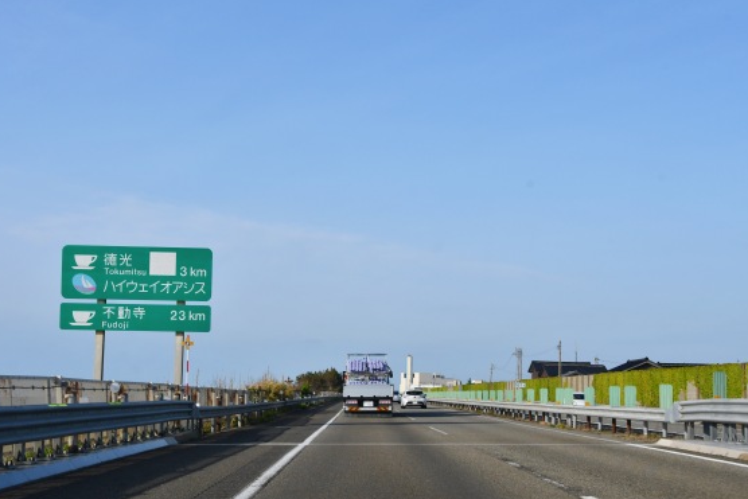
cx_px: 365
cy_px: 261
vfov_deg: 24.6
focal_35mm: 55
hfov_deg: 36.2
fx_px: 1143
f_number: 11
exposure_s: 1/500
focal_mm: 34
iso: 400
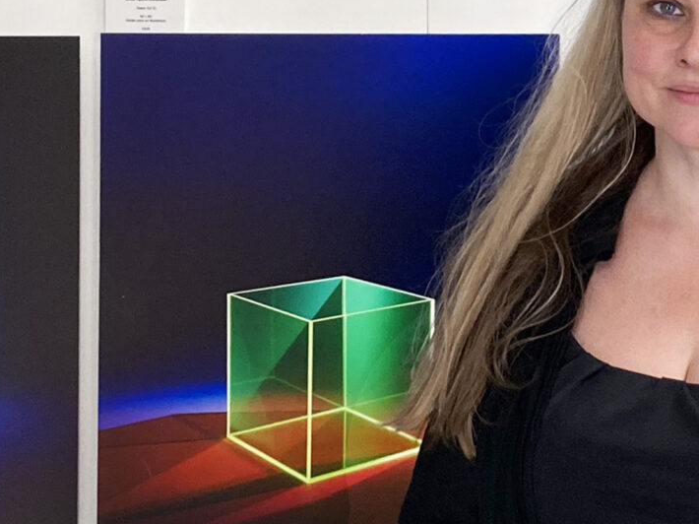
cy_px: 185
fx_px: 2039
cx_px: 620
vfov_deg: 14.6
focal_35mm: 101
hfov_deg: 19.1
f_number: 1.8
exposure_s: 1/50
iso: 64
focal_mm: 3.99
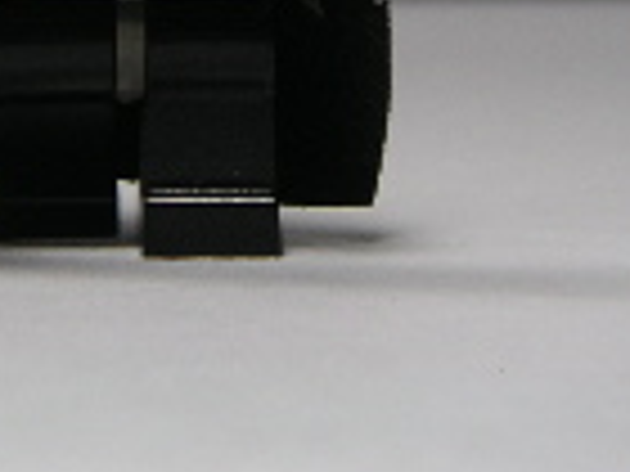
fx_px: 3858
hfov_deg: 9.3
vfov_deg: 6.9
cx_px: 133
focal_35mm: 212
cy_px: -202
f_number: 3.1
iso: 50
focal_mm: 10.9
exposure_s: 1/90
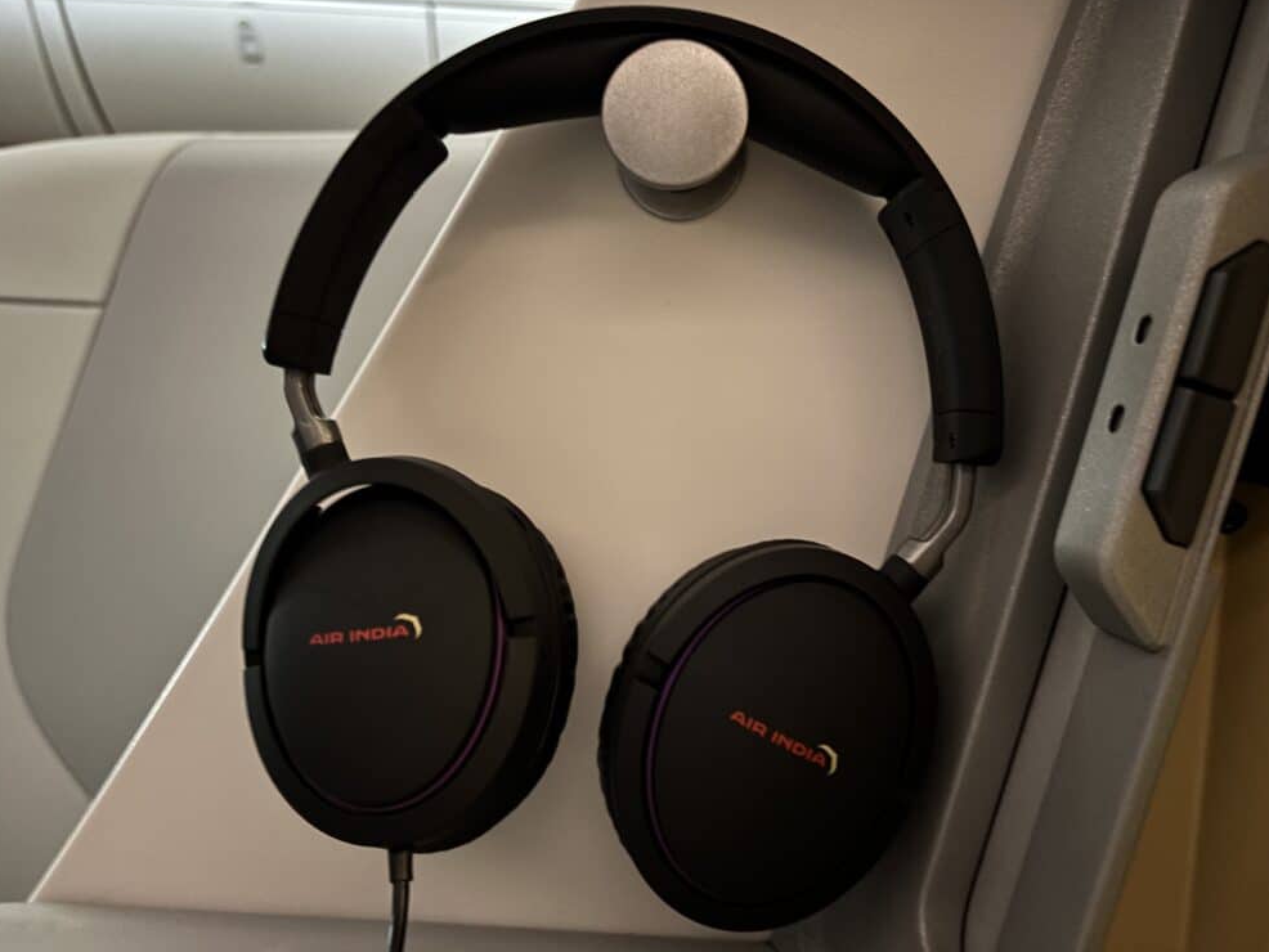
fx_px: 990
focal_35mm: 27
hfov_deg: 65.3
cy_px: 459
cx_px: 650
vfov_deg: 51.4
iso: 800
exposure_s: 1/9
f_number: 1.6
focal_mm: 5.96
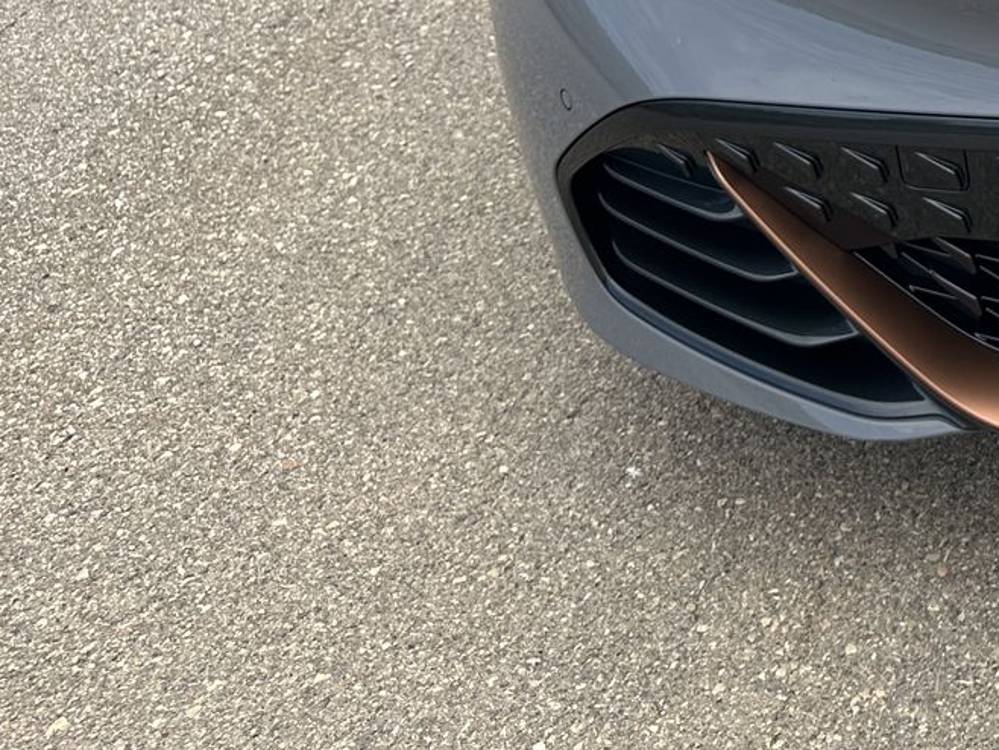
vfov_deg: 19.1
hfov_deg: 23.3
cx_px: 1420
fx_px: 2021
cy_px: -281
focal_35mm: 70
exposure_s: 1/1473
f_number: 1.78
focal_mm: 6.86
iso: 80
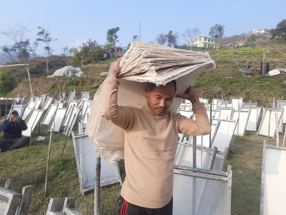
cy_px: 108
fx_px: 207
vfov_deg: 54.9
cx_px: 143
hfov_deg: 69.4
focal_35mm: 25
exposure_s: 1/372
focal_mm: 4.6
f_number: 2
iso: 20
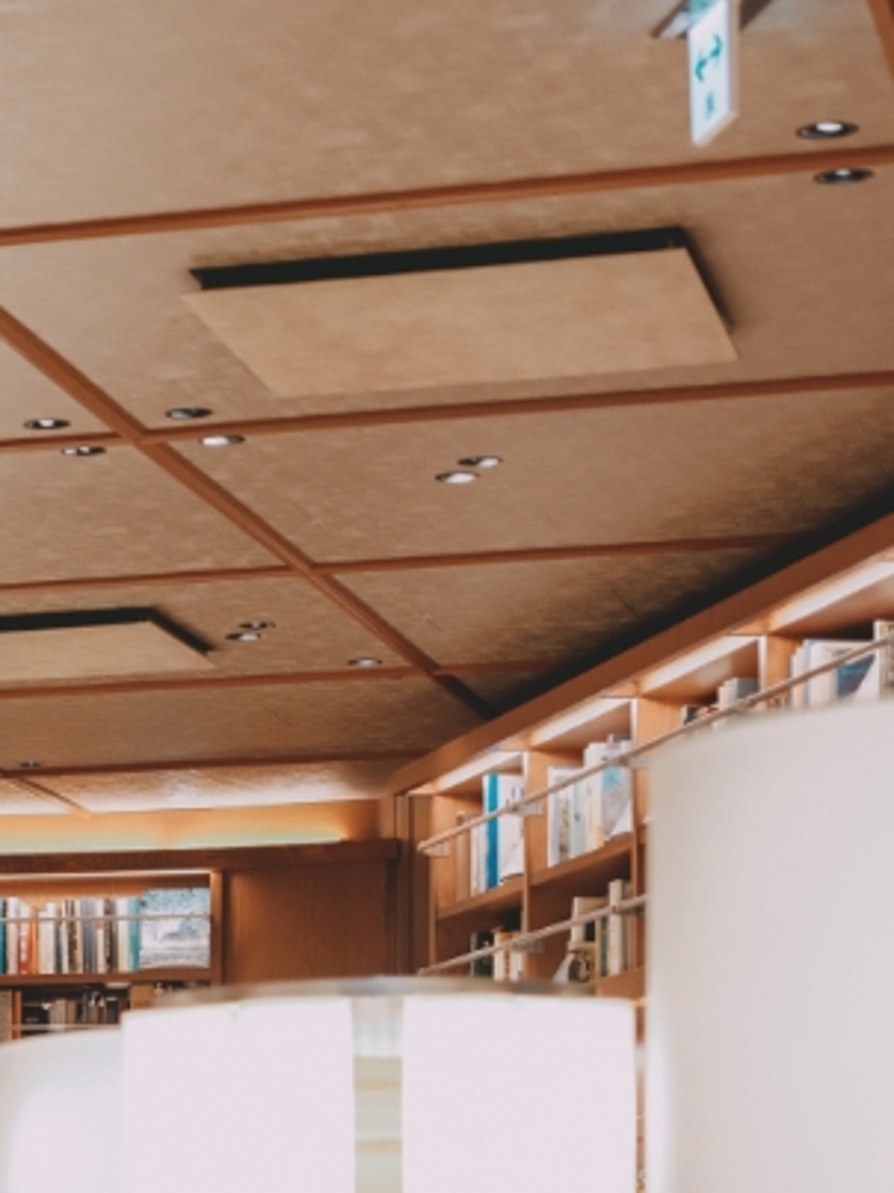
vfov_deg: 14.3
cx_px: -487
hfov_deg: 10.6
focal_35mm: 134
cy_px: 1400
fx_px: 4617
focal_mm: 45
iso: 640
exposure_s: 1/100
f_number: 2.8
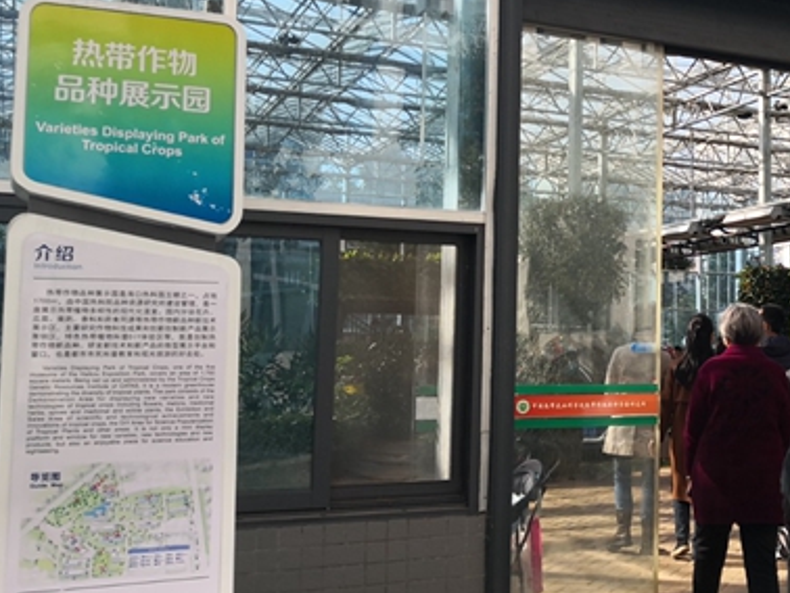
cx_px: 686
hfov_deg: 36.2
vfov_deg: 29.0
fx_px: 1142
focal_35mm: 50
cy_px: 220
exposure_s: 1/1089
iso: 50
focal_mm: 3.95
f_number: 1.6
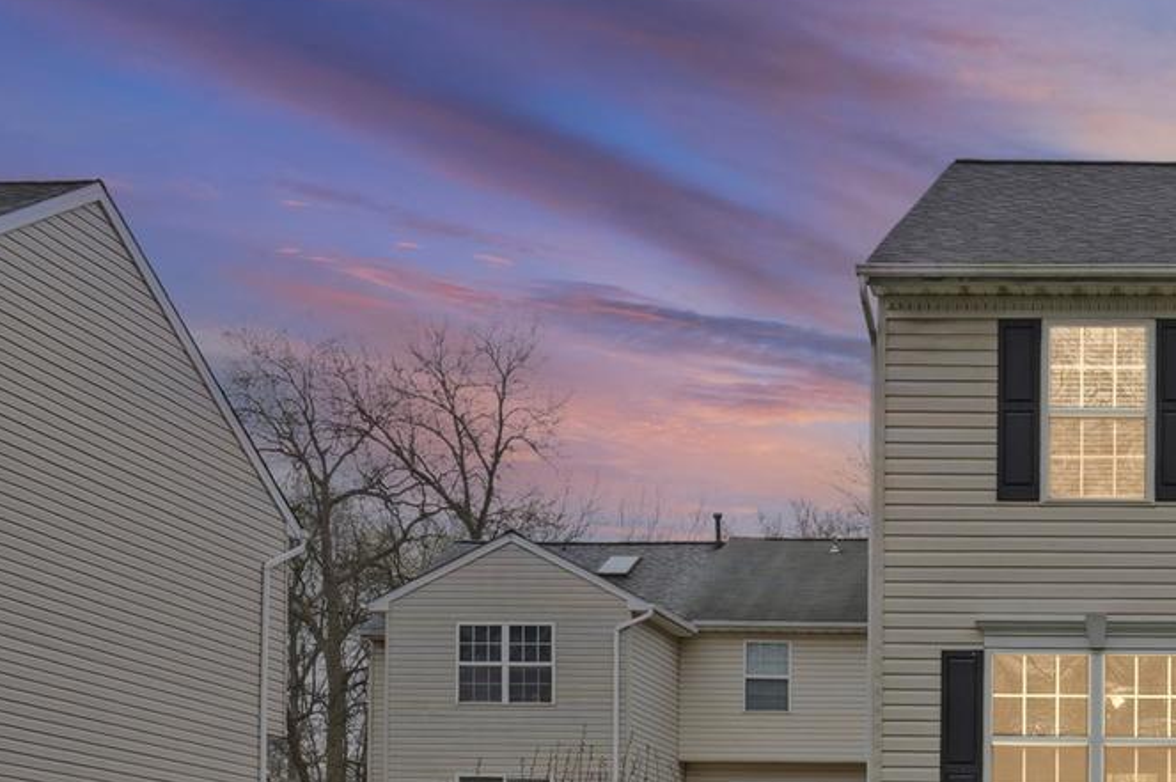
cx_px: 1637
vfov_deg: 19.8
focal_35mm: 68
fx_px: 2220
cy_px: 615
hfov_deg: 24.7
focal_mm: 22
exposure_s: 1/15
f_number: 9
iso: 200
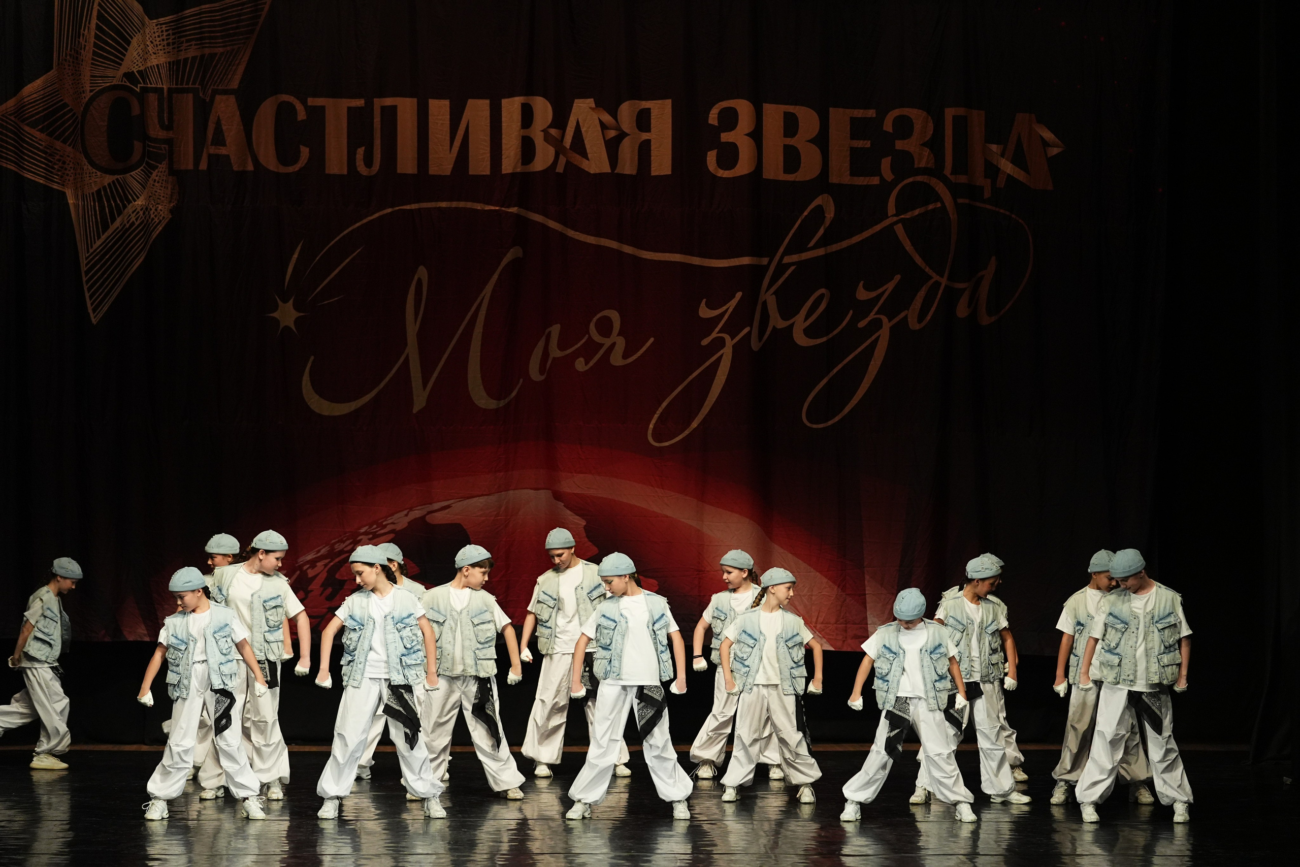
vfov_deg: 11.7
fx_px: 4225
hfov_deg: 17.5
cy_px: 434
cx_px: 650
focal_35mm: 117
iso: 3200
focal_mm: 117
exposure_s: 1/400
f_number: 2.8
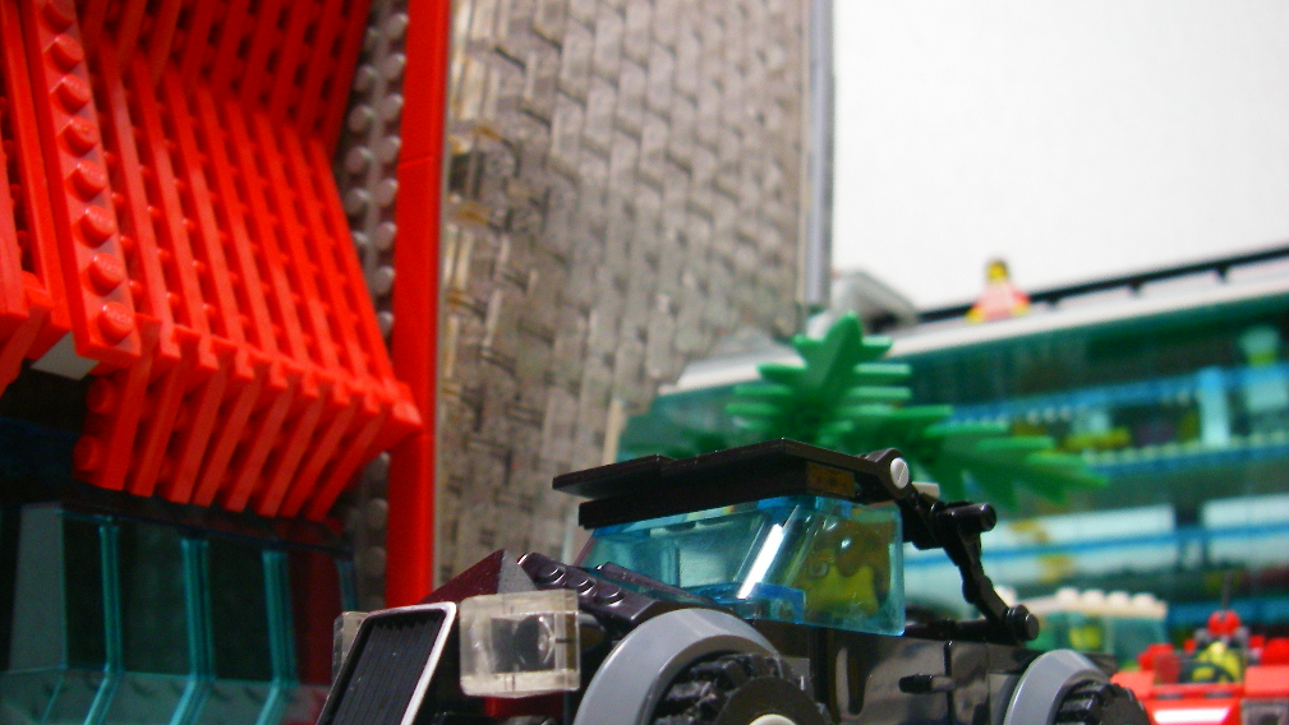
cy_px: 398
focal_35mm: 42
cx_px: 637
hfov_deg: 48.3
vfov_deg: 28.3
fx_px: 1436
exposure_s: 1/8
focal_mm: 6.3
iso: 200
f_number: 3.3
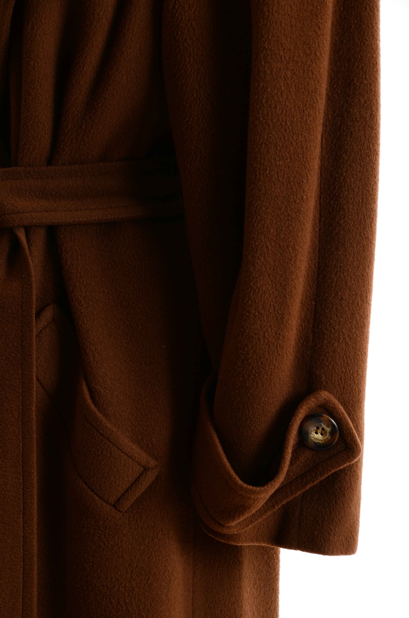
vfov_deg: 13.1
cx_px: 204
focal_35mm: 158
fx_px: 2696
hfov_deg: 8.7
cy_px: 309
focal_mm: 105
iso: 160
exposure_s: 1/80
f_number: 8
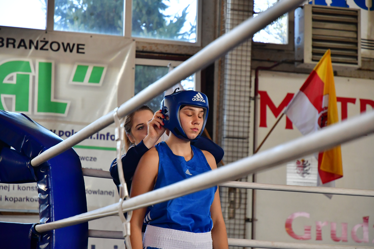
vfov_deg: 11.4
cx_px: 187
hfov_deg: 17.1
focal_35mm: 120
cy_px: 124
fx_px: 1247
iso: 1600
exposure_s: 1/500
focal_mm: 80
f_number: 4
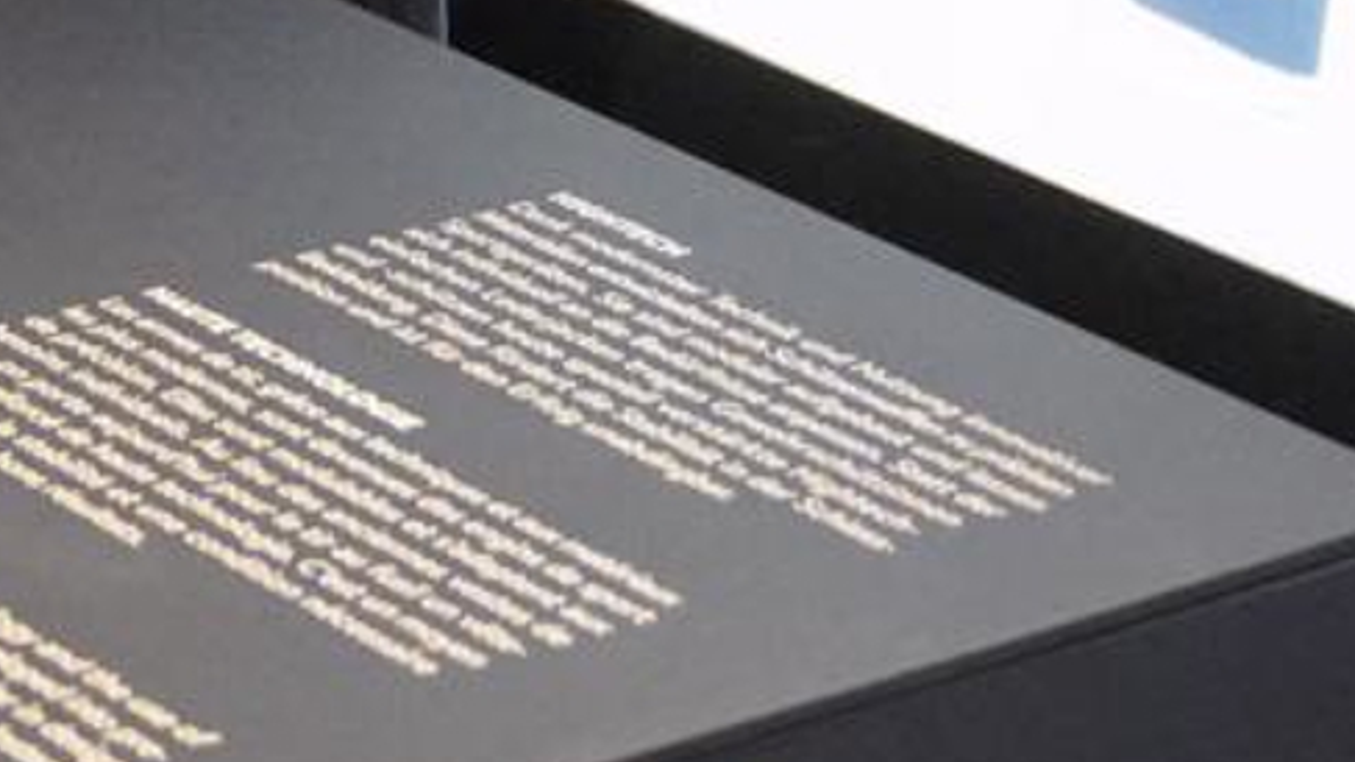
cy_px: -1183
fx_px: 6575
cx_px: 145
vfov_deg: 6.3
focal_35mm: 183
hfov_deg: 11.7
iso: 12800
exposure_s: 1/1000
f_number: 2.8
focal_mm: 32
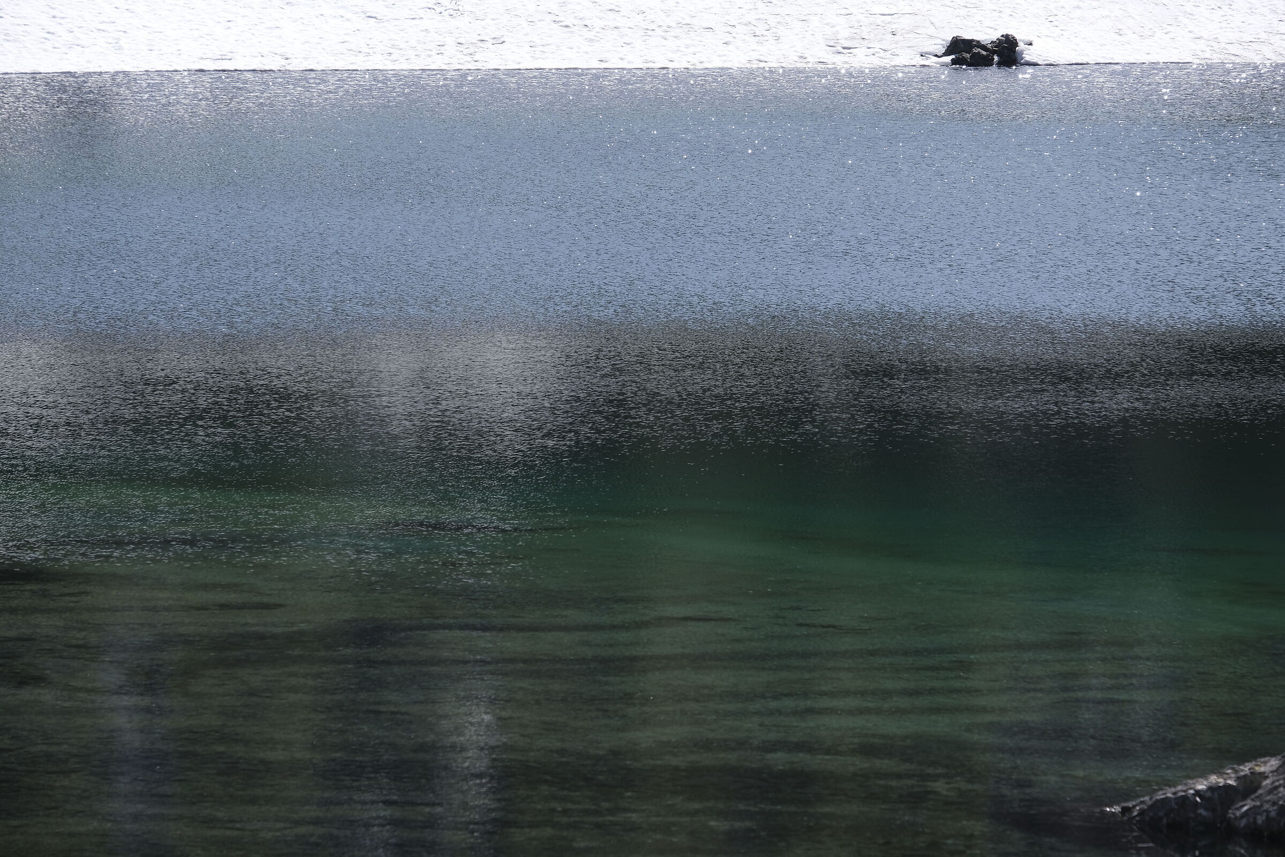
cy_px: 428
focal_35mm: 300
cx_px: 642
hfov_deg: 6.9
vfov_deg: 4.6
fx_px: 10707
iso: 200
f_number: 9
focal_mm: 200
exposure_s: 1/300
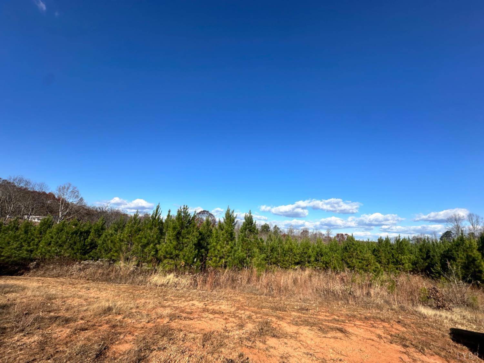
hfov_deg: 102.1
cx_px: 242
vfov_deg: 85.7
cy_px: 182
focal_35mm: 14
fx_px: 196
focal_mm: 2.22
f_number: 2.2
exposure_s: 1/2618
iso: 50
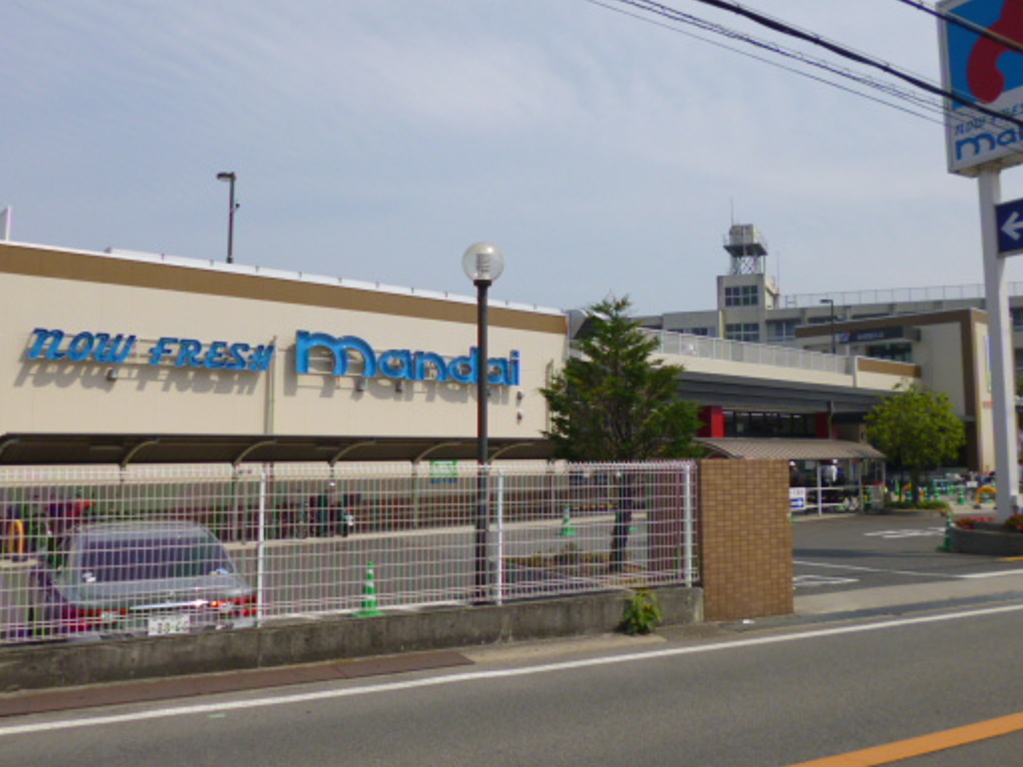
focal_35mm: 30
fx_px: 887
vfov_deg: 46.7
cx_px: 553
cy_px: 336
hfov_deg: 59.9
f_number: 9
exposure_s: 1/200
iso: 100
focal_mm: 4.3
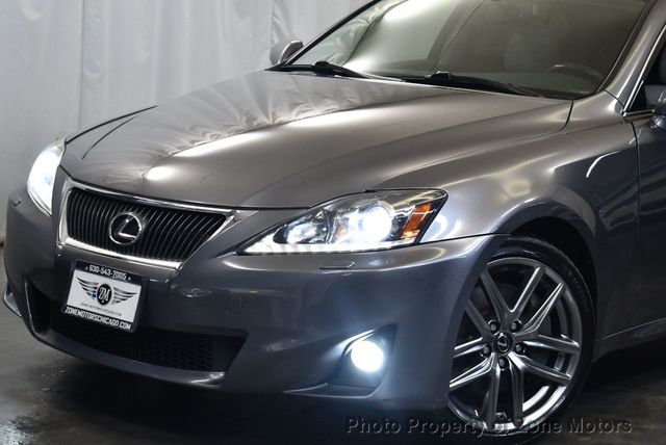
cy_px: 222
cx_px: 333
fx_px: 1481
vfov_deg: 17.1
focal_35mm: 80
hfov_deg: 25.3
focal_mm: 40
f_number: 5
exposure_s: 1/125
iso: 1100
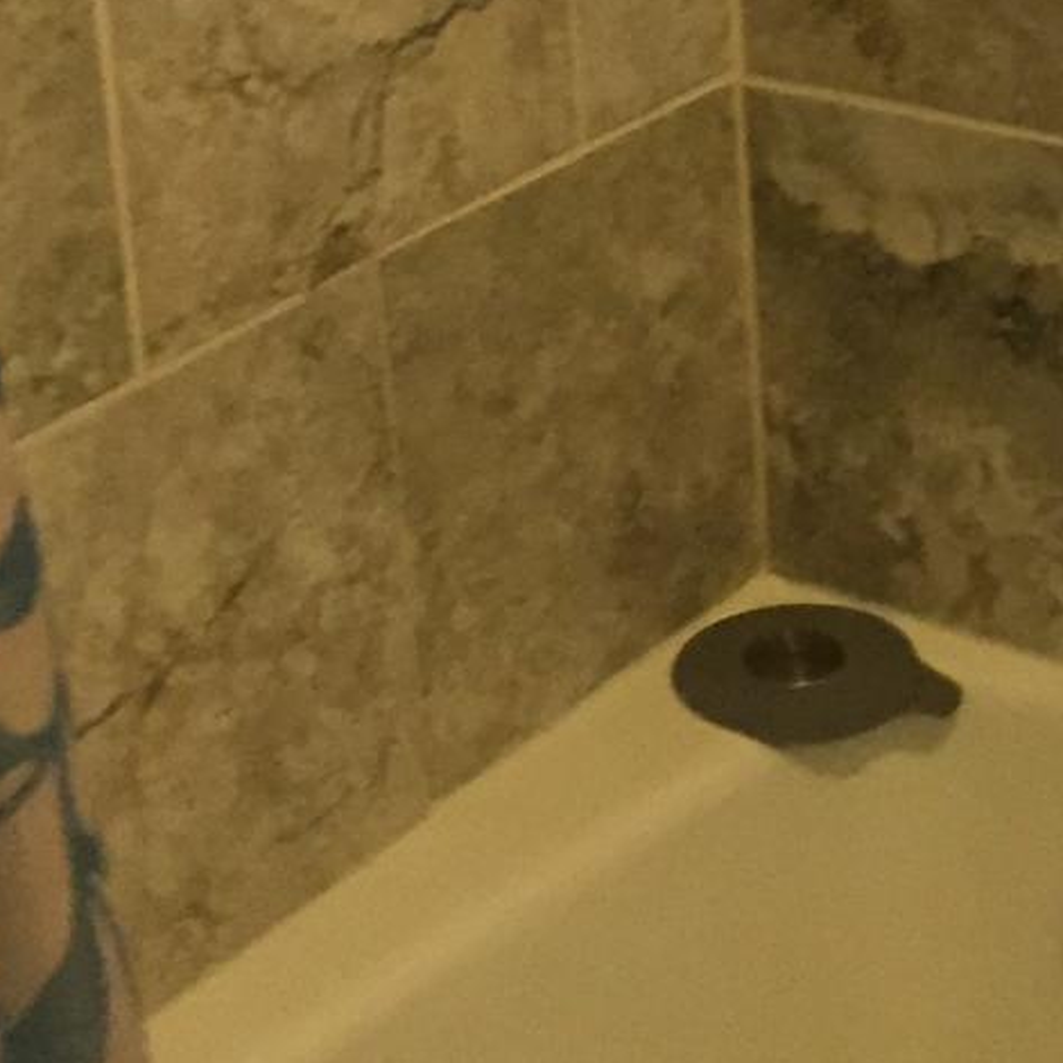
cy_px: -251
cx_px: 1097
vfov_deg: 15.3
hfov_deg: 15.6
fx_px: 3787
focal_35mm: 109
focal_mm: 4.15
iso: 200
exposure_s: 1/30
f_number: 2.2
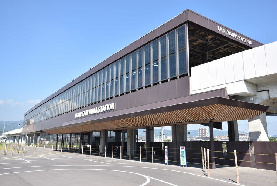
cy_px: 93
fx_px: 231
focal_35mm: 30
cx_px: 138
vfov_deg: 43.7
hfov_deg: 61.9
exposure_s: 1/200
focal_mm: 20
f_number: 5.6
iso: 100
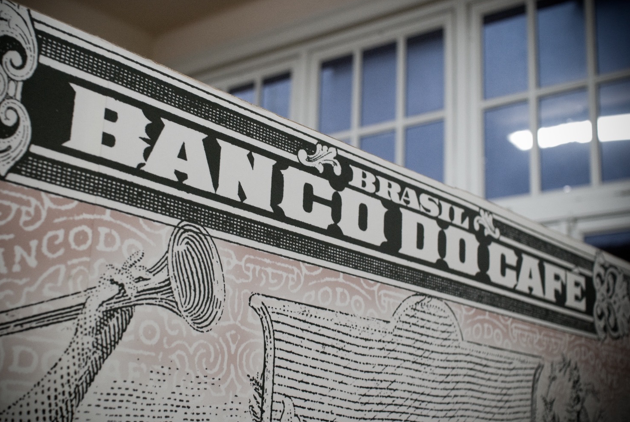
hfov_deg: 40.3
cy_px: 201
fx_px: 859
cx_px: 293
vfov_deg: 27.6
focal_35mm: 49
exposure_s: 1/50
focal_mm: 30
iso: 1000
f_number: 4
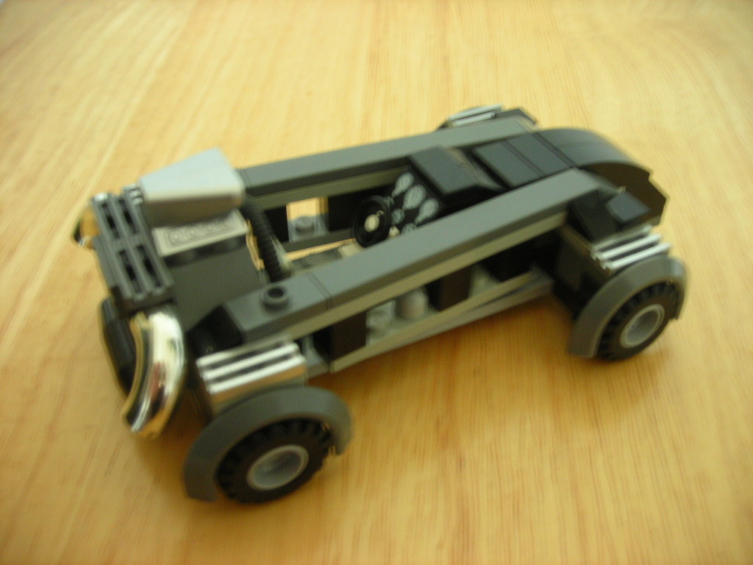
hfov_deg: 49.0
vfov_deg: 37.7
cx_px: 376
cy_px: 282
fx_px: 827
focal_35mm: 38
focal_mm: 6.3
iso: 86
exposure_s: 1/3.9
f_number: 3.2
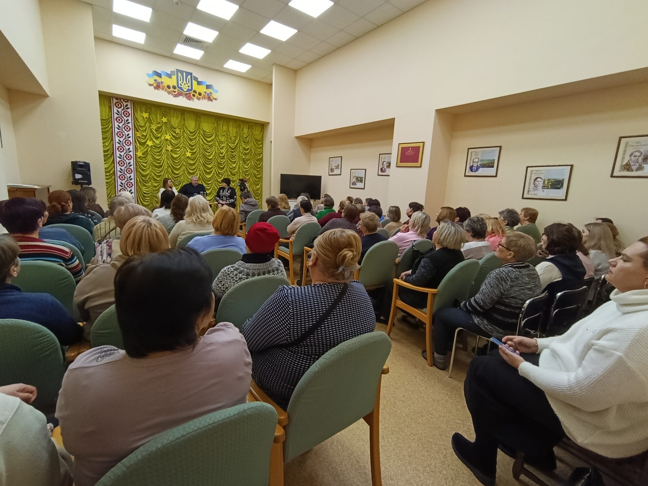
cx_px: 324
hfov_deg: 98.2
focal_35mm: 15
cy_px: 243
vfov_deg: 81.7
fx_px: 281
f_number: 2.2
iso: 322
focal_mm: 1.65
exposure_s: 1/50
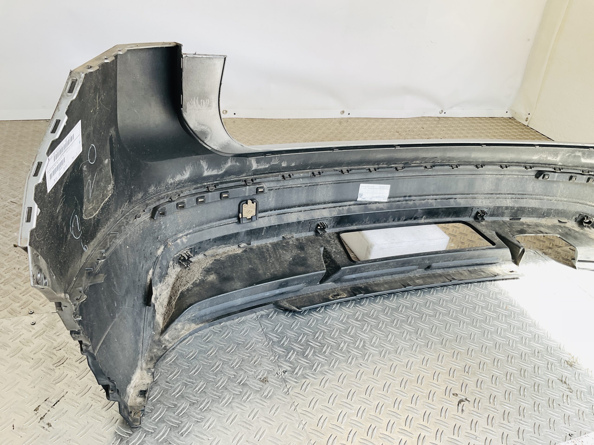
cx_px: 297
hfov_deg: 61.7
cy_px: 222
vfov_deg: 48.2
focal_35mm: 29
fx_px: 498
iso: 16
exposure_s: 1/147
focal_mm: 3
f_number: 1.8
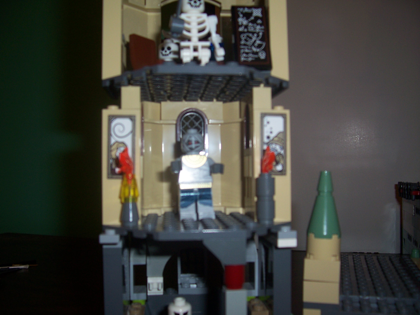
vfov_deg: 41.8
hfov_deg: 54.0
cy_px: 158
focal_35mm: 34
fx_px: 413
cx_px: 210
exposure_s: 1/60
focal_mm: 5.6
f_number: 2.7
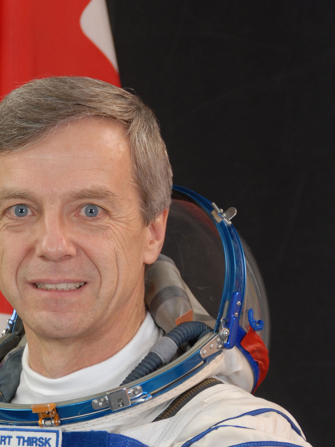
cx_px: 75
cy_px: 370
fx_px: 2556
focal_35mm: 198
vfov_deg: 10.0
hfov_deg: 7.5
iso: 100
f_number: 5.6
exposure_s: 1/125
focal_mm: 66
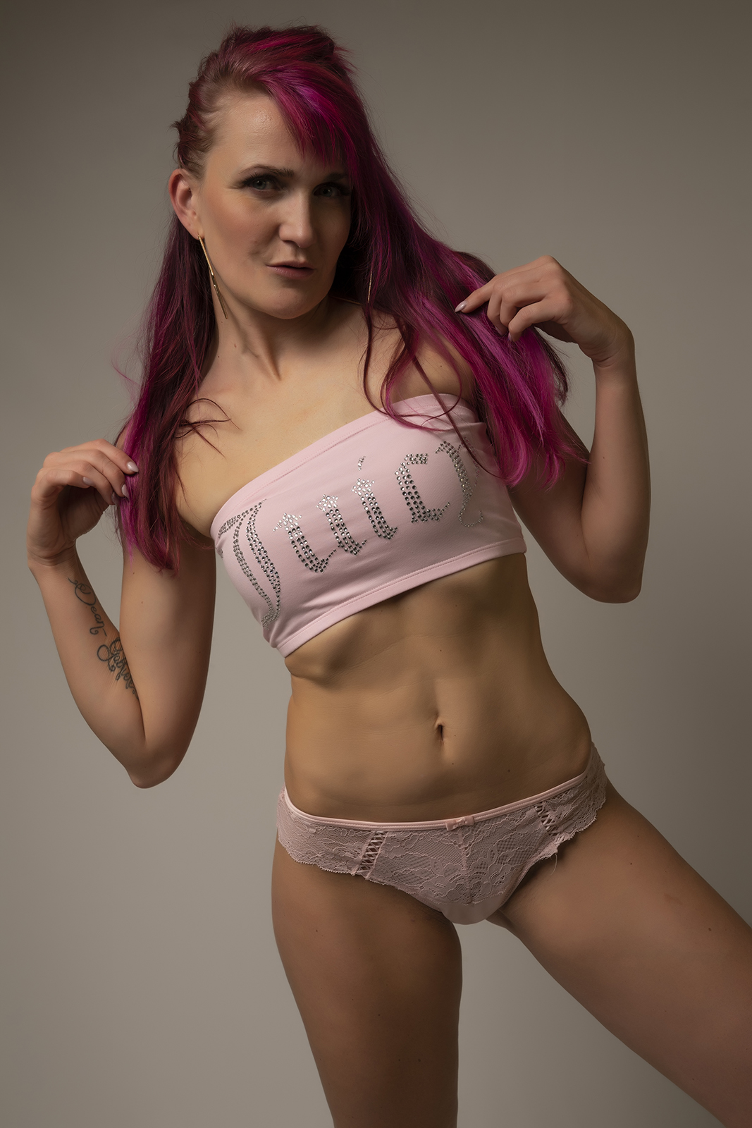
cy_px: 564
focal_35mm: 50
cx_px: 376
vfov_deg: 39.6
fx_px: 1566
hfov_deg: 27.0
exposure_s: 1/200
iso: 125
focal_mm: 50
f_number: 8
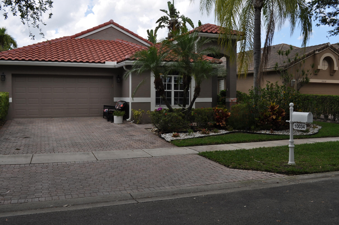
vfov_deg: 39.9
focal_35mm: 33
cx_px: 170
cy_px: 112
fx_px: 310
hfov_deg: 57.3
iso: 200
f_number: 9
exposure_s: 1/320
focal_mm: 22
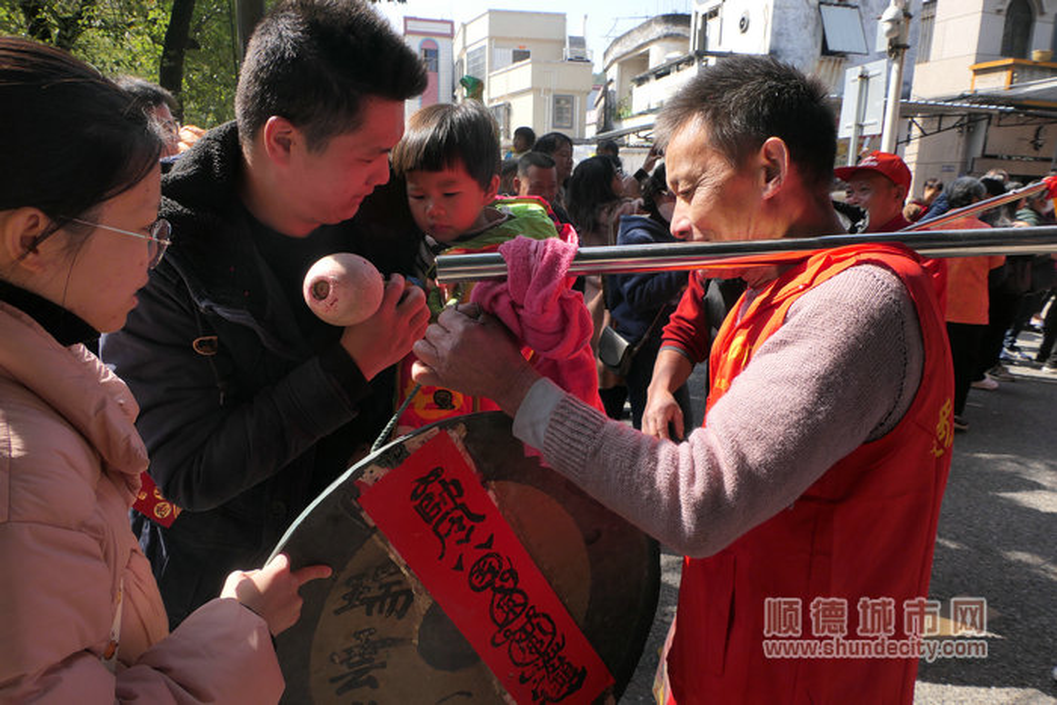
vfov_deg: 53.2
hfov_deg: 73.7
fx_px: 705
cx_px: 528
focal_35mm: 24
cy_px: 352
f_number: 4
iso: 125
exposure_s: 1/400
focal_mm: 8.8
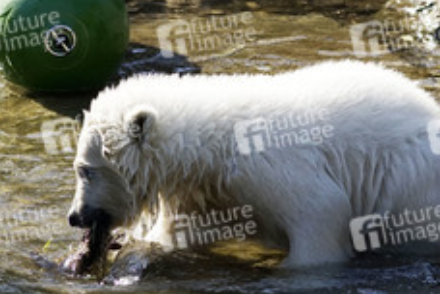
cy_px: 83
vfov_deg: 3.5
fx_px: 4827
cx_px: 233
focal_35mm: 395
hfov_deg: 5.2
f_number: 6.3
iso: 640
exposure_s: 1/1250
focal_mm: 200
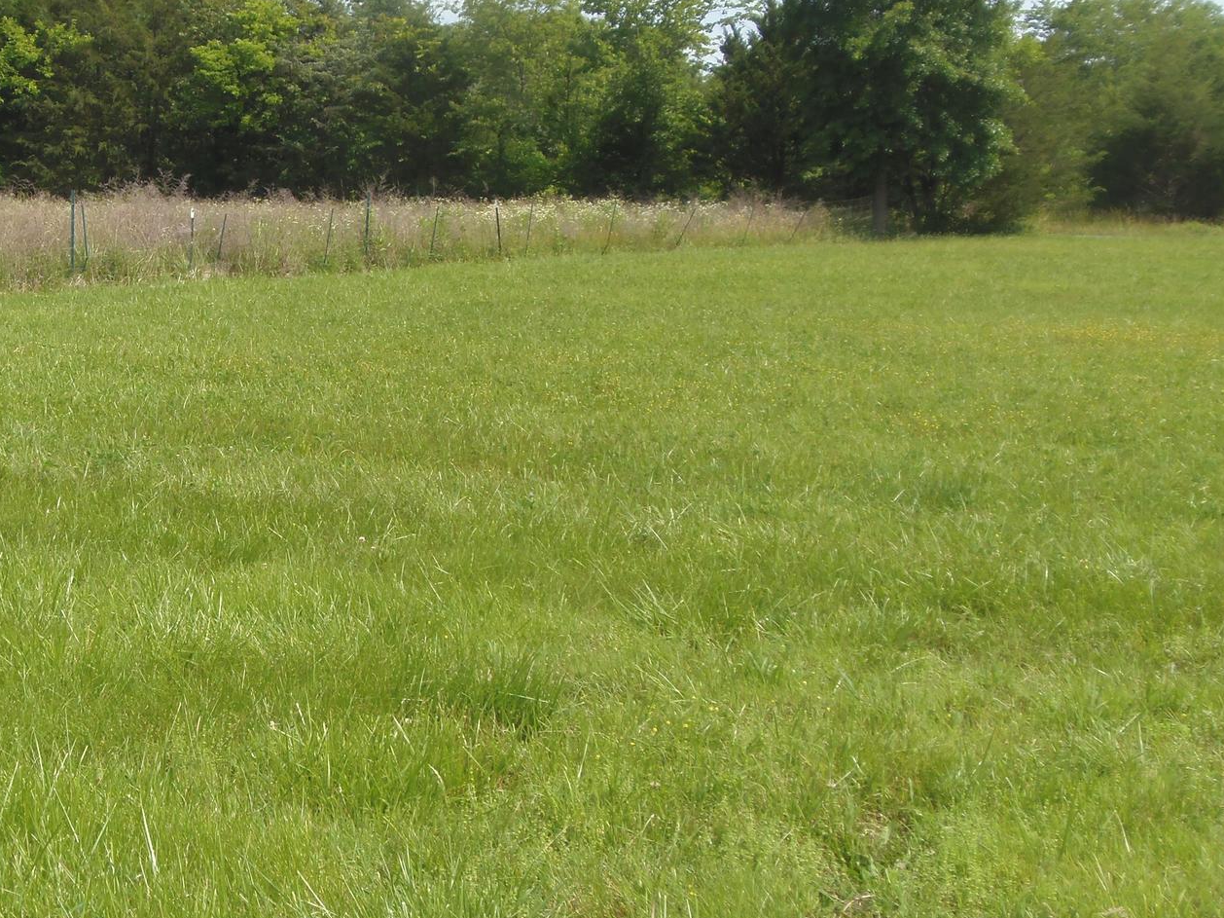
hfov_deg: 32.8
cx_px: 246
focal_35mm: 57
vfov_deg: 25.5
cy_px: 310
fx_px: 2015
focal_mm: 6.5
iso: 64
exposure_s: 1/500
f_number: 3.4
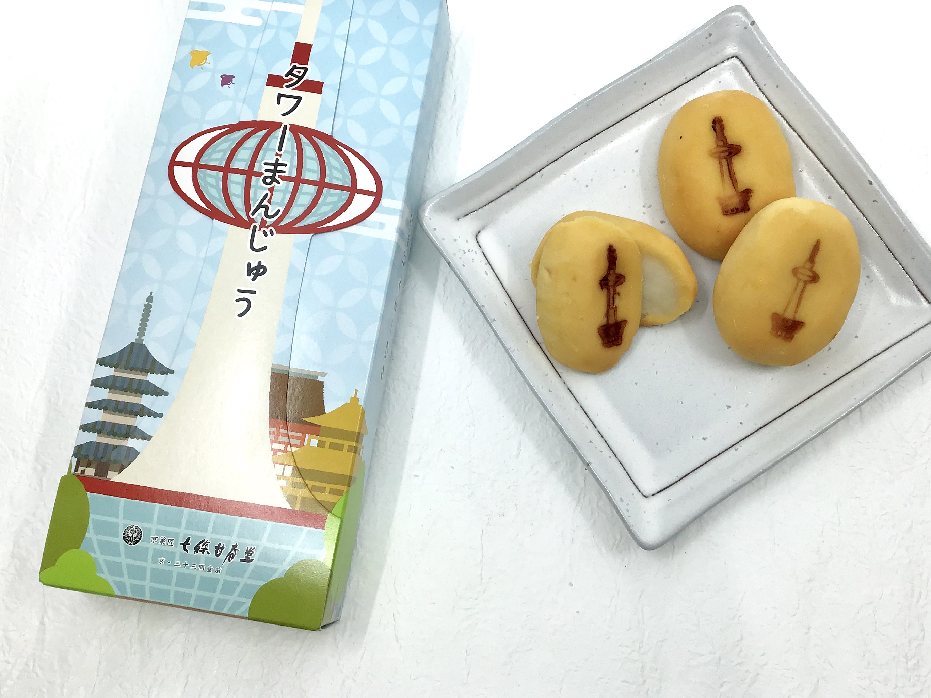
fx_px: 995
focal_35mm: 37
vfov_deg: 38.6
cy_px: 302
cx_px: 500
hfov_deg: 50.1
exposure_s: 1/433
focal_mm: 3.3
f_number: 2.4
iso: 25
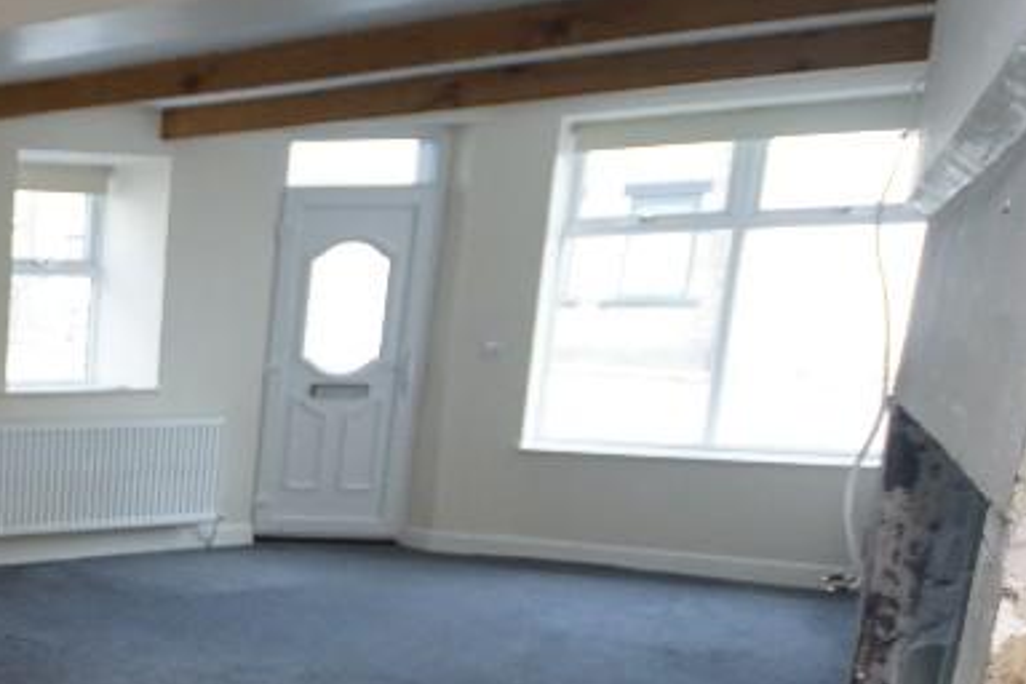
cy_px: 549
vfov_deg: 32.5
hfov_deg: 35.3
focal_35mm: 40
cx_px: -273
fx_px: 1140
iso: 500
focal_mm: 10
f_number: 4
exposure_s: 1/160
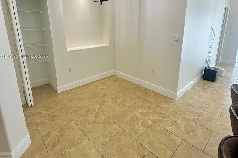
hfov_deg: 84.0
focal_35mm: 20
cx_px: 120
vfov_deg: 60.8
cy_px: 57
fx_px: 132
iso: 250
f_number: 2.2
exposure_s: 1/120
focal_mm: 2.22
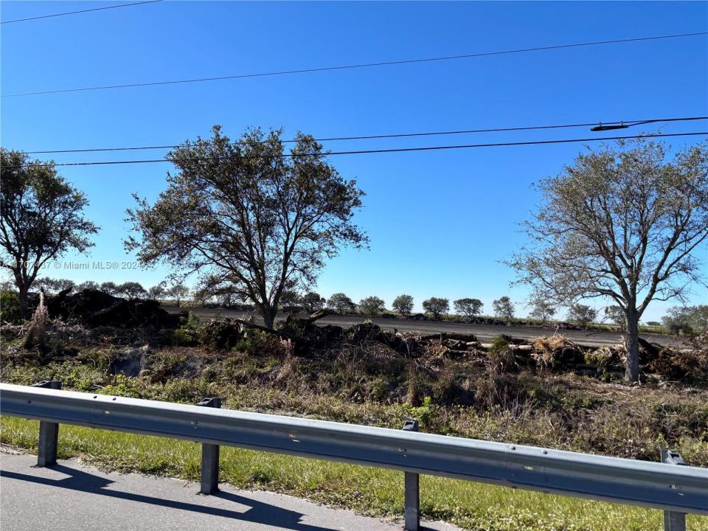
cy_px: 266
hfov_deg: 67.3
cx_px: 354
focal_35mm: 26
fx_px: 532
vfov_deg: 53.1
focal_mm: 5.96
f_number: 1.6
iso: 50
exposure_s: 1/3413
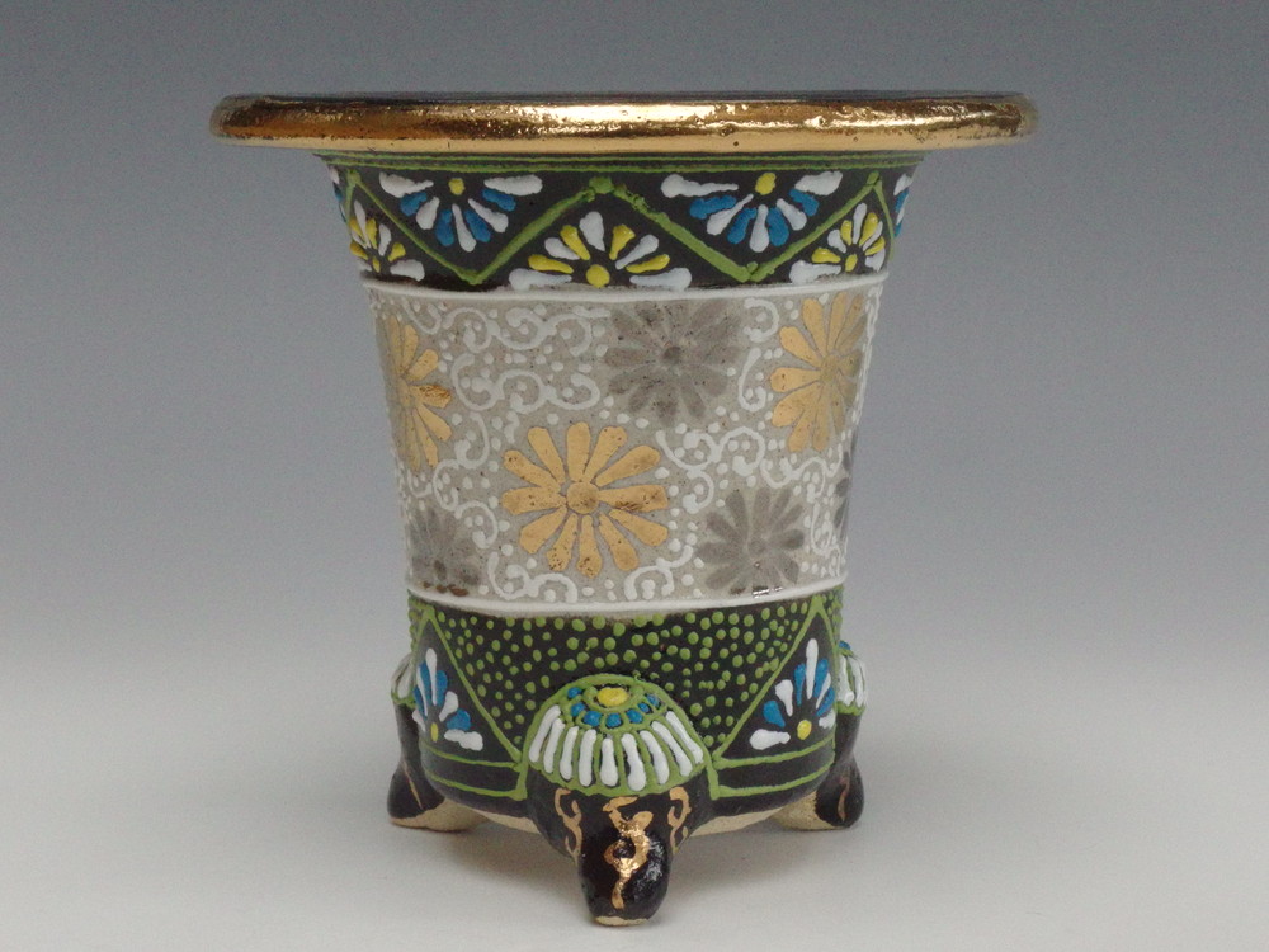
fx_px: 3116
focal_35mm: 85
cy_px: 476
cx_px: 634
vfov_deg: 17.4
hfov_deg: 23.0
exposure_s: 1/80
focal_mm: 18.2
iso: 1600
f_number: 8
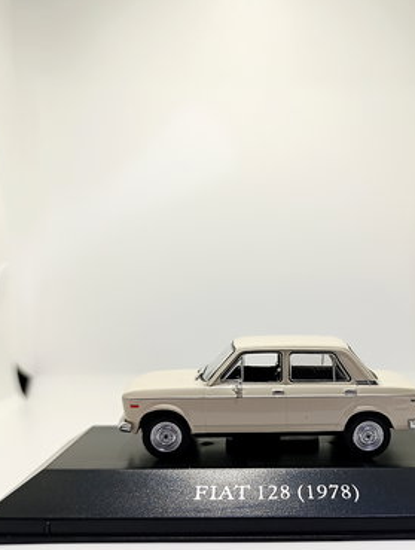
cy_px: 353
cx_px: 278
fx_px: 526
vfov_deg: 54.5
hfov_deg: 42.5
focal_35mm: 33
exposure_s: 1/100
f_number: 1.6
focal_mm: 6.14
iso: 800
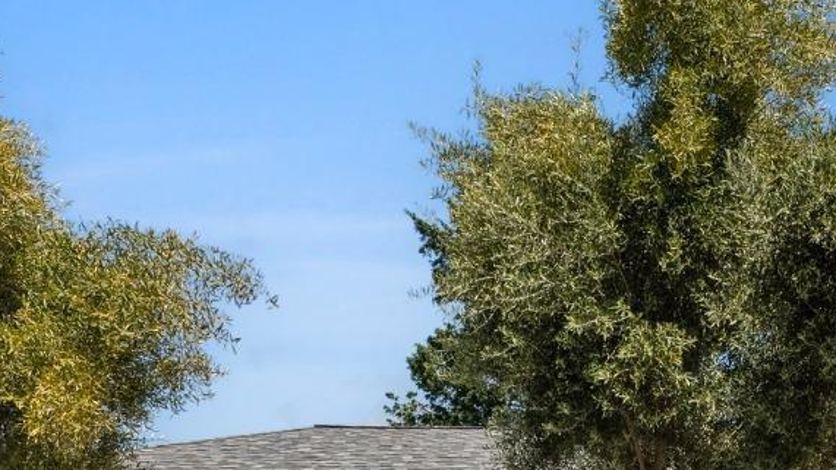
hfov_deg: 44.7
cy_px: 626
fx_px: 975
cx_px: 637
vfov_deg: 23.6
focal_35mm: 44
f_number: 8
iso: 1600
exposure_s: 1/60
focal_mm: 16
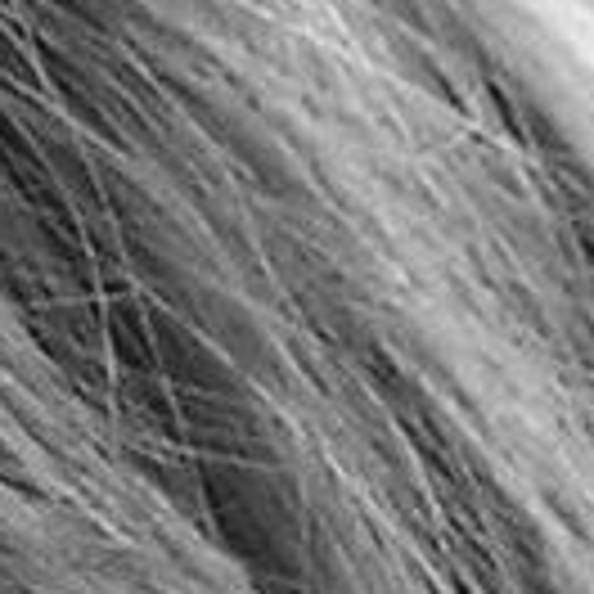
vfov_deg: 5.6
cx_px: -1195
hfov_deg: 5.4
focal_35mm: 302
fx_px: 5863
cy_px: 1296
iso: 50
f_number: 3.2
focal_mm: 6.3
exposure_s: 1/40.8
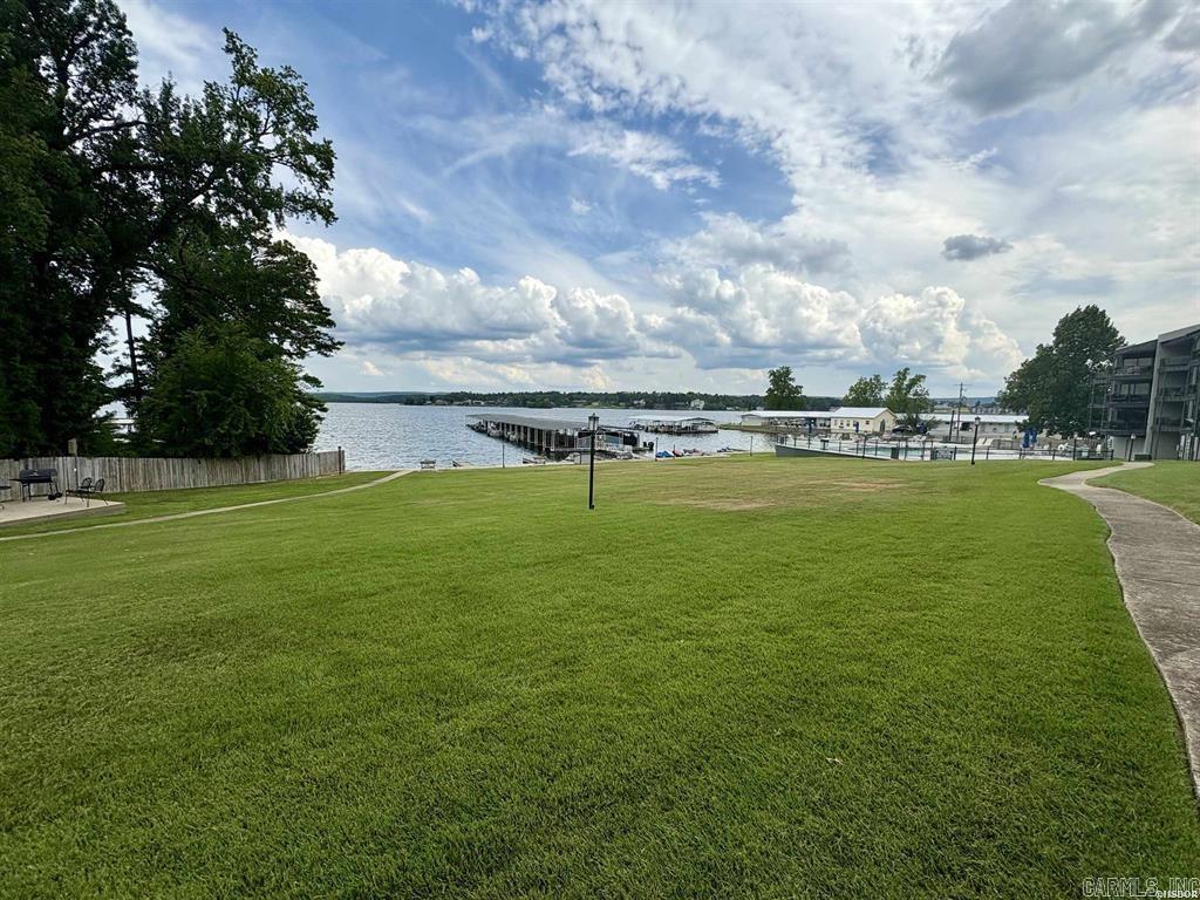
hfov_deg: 102.1
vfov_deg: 85.7
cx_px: 600
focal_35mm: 14
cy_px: 450
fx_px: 485
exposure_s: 1/2028
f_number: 2.2
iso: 50
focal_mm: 2.22
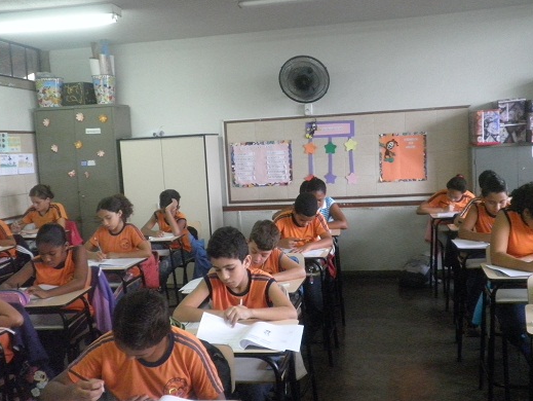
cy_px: 214
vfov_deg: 38.7
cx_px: 270
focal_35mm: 37
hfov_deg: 50.1
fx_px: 570
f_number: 2.8
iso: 400
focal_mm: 5.5
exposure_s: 1/60
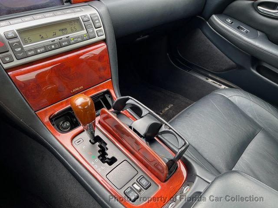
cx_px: 139
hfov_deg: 67.3
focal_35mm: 26
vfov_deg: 53.1
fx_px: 209
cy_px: 104
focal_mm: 5.7
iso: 50
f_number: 1.5
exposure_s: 1/121
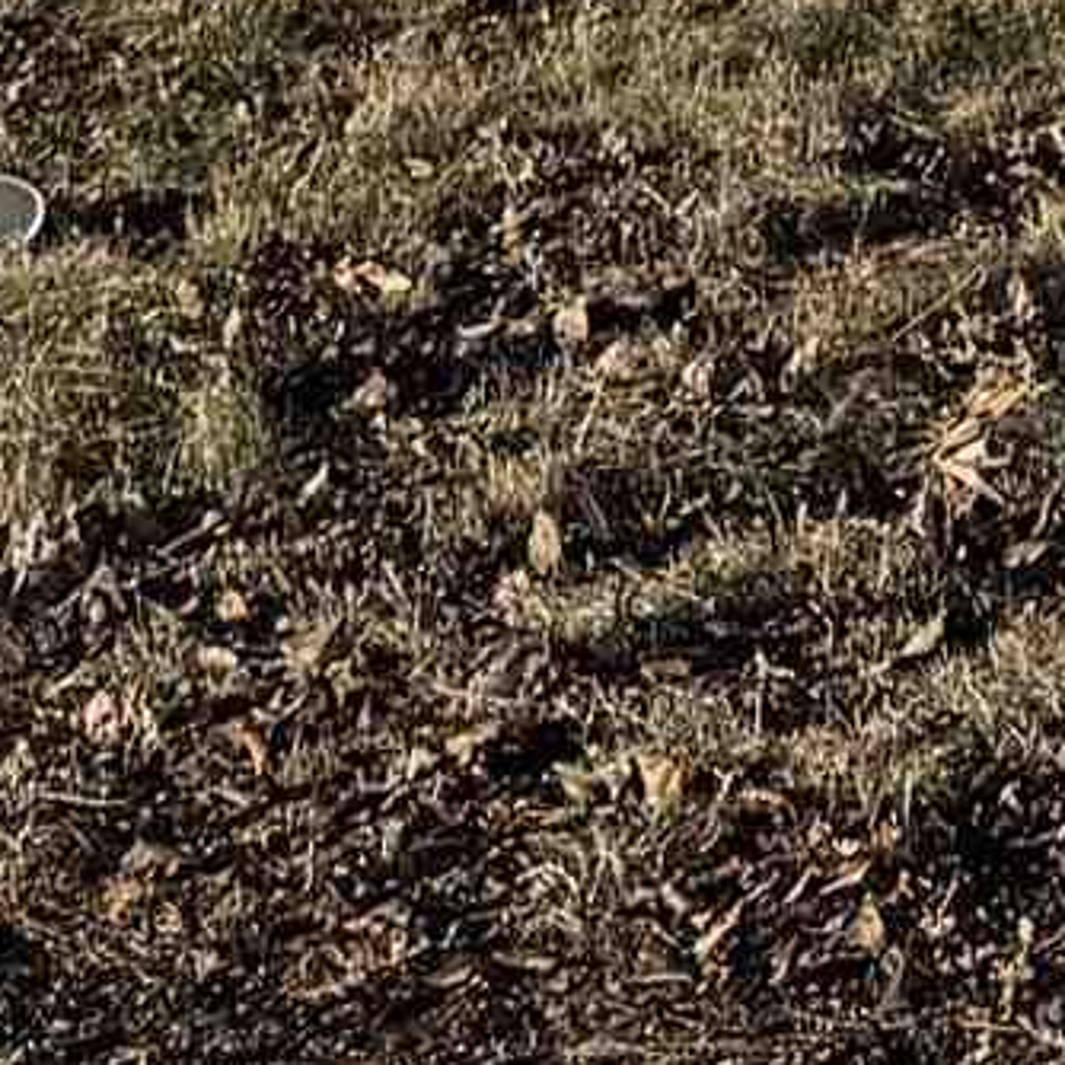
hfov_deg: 7.6
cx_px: 3447
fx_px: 6788
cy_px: -1368
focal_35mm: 195
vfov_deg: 8.3
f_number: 1.78
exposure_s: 1/7937
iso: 80
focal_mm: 6.76
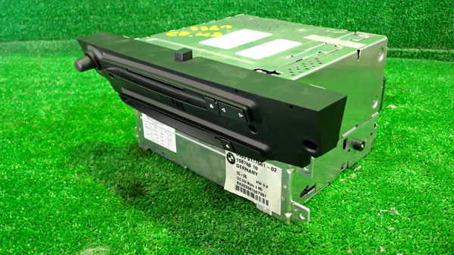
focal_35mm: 35
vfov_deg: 33.6
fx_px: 421
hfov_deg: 56.6
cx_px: 227
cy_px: 108
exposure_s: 1/30
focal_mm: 5.79
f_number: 2.4
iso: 640
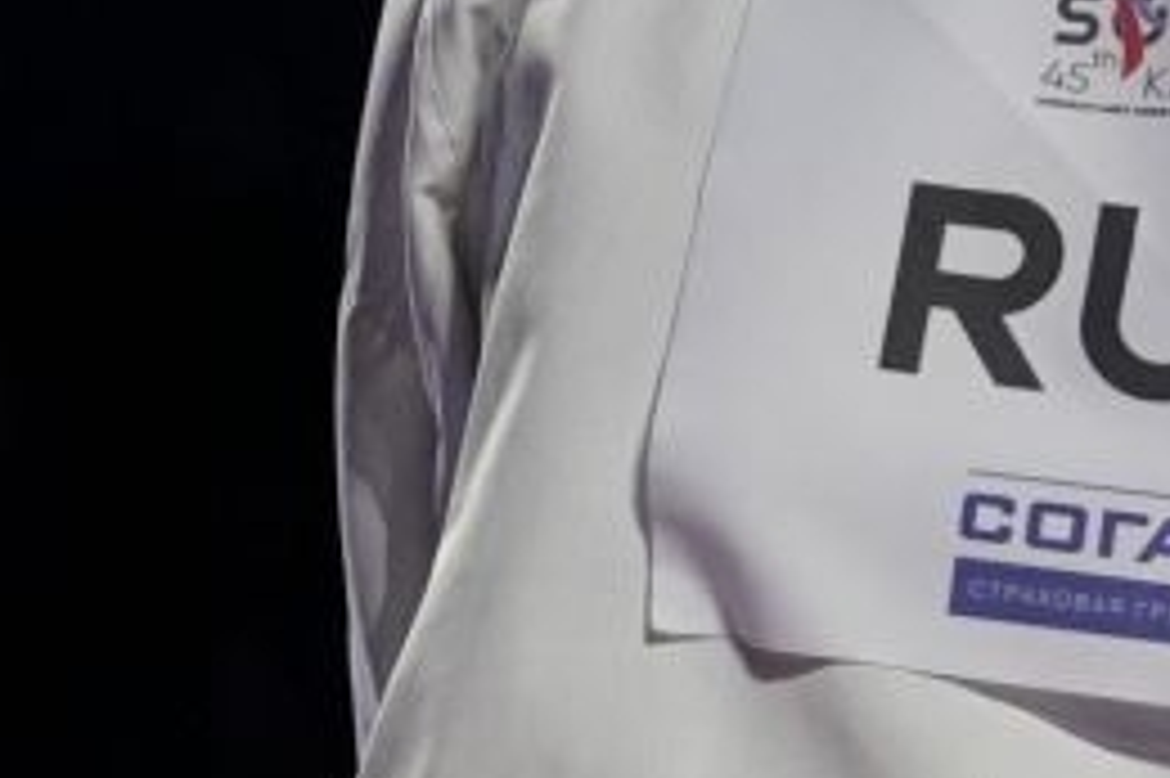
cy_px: 630
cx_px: 3974
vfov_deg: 1.5
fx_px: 29003
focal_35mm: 893
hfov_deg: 2.3
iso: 1000
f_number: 2.8
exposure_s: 1/1000
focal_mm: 129
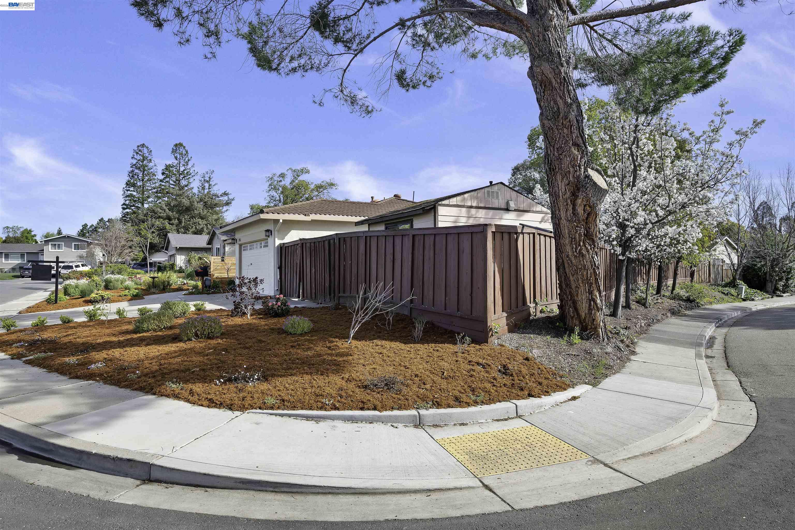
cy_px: 265
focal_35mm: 20
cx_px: 398
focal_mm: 20.5
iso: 400
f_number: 7.1
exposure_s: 1/250
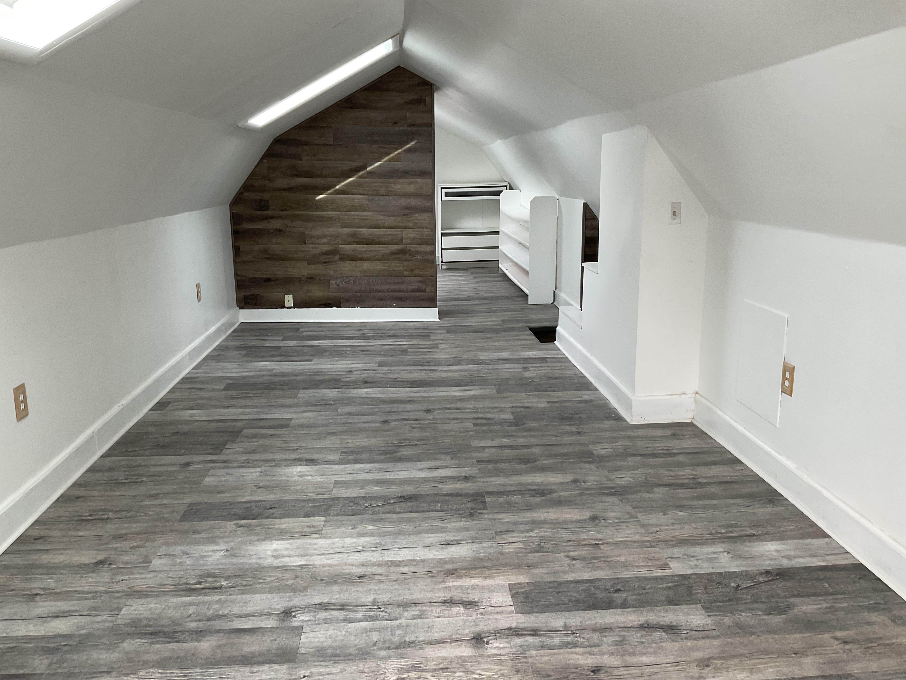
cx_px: 453
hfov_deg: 61.7
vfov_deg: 48.2
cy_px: 340
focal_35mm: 29
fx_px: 759
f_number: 1.8
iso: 32
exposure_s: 1/60
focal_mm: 3
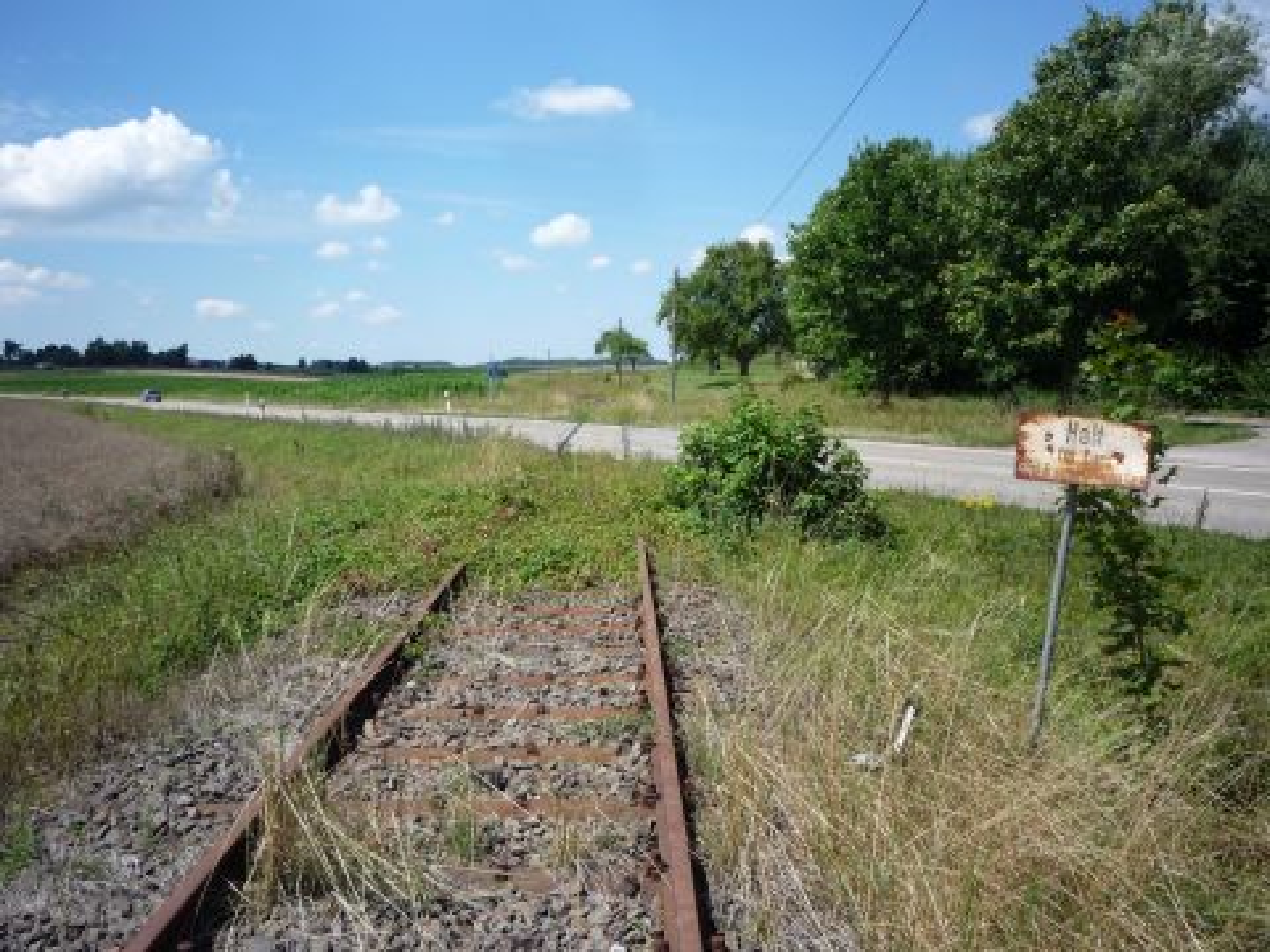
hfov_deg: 56.8
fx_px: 1174
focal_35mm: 32
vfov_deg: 44.2
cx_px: 635
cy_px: 476
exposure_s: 1/400
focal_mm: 5.2
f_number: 5
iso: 100
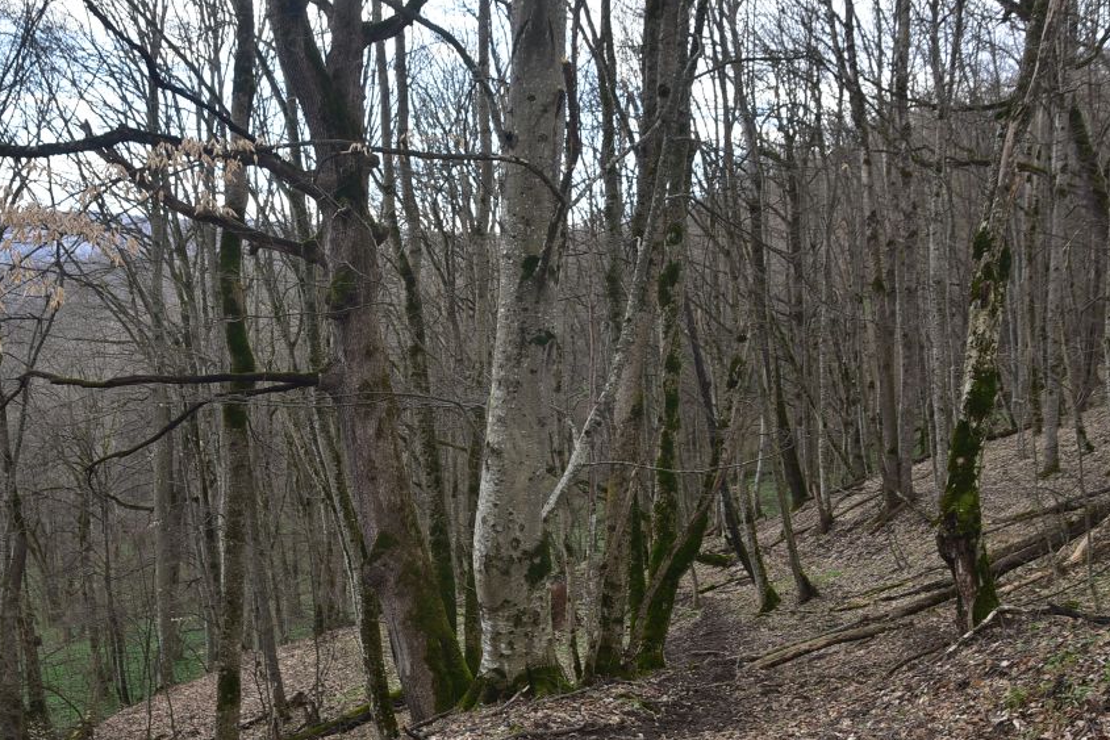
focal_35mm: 77
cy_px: 388
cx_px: 518
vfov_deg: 17.7
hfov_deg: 26.3
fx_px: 2374
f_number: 5.6
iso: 250
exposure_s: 1/125
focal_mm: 50
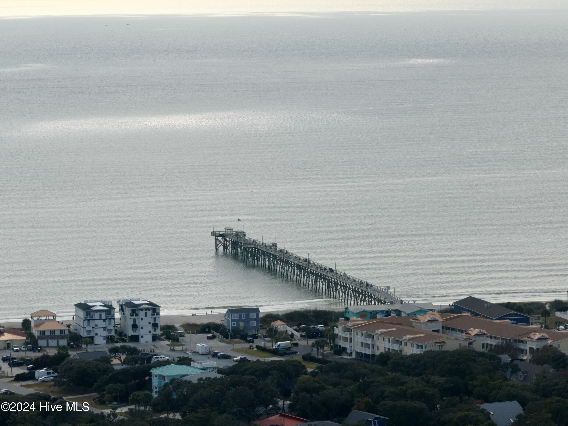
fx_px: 2723
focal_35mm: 166
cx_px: 284
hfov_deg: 11.9
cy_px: 213
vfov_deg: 8.9
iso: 100
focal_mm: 30.71
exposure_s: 1/1000
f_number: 3.4
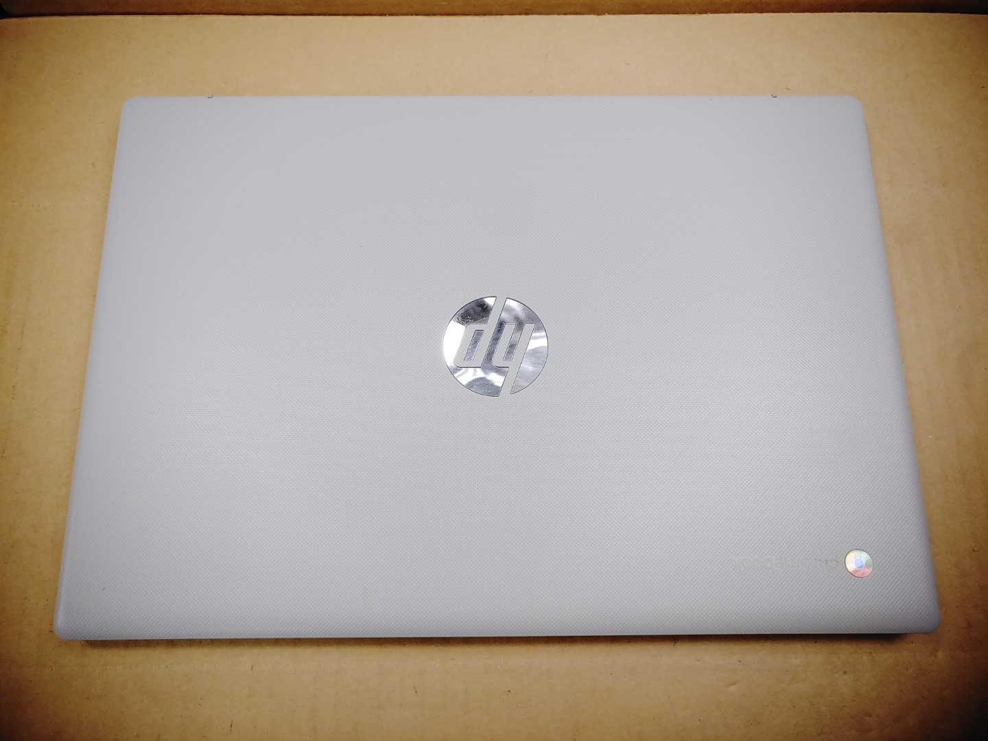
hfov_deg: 67.3
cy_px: 370
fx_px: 742
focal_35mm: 26
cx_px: 494
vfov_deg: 53.1
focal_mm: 4.36
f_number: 1.8
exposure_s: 1/136
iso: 50
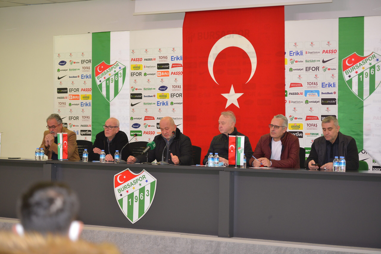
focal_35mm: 78
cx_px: 190
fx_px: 825
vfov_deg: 17.5
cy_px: 127
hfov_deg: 26.0
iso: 2000
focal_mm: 78
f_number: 2.8
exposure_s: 1/200
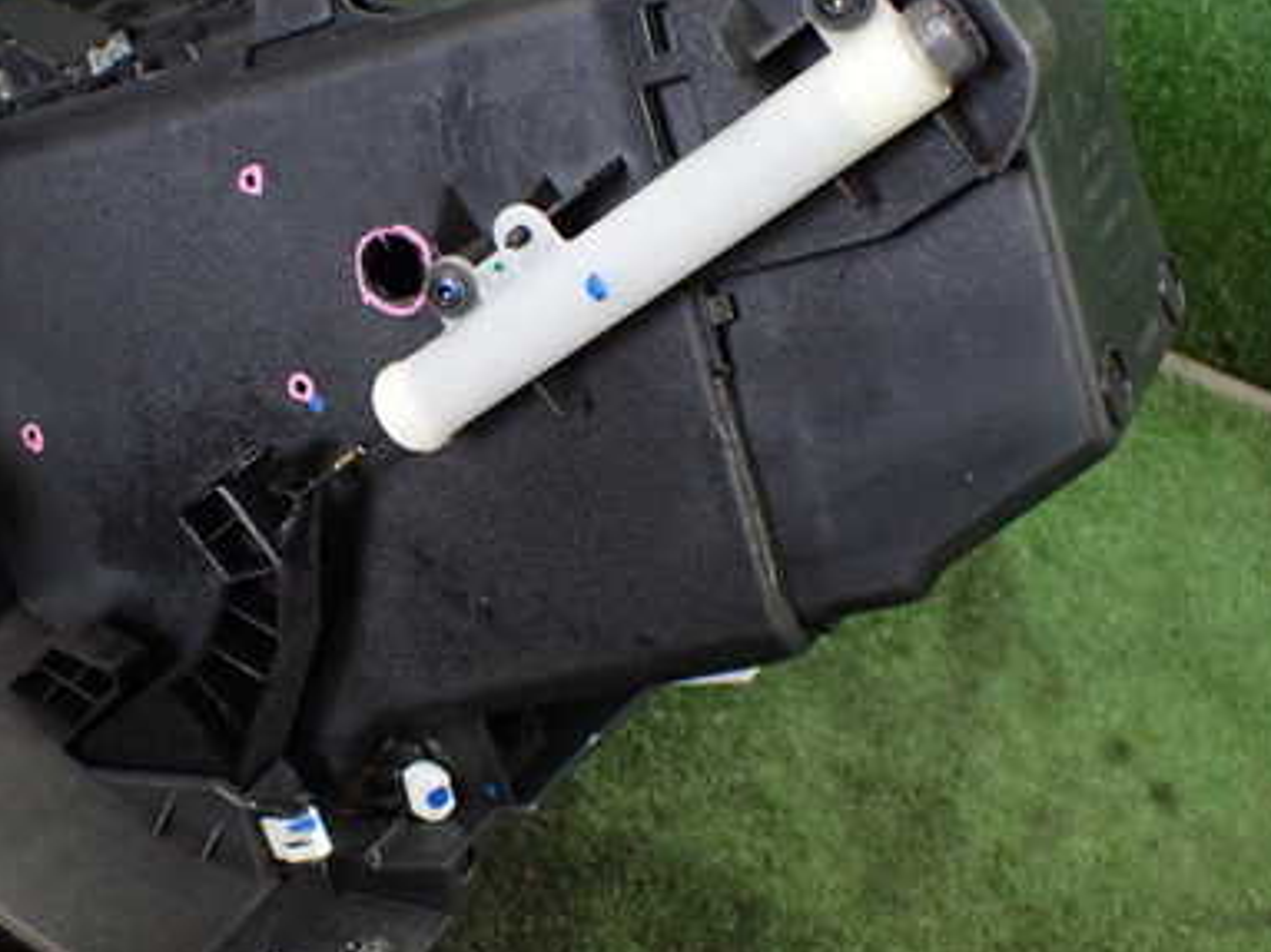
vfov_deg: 30.9
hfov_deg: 39.6
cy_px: 468
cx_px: 348
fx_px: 1725
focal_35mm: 47
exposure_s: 1/125
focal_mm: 5.4
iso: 800
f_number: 2.3
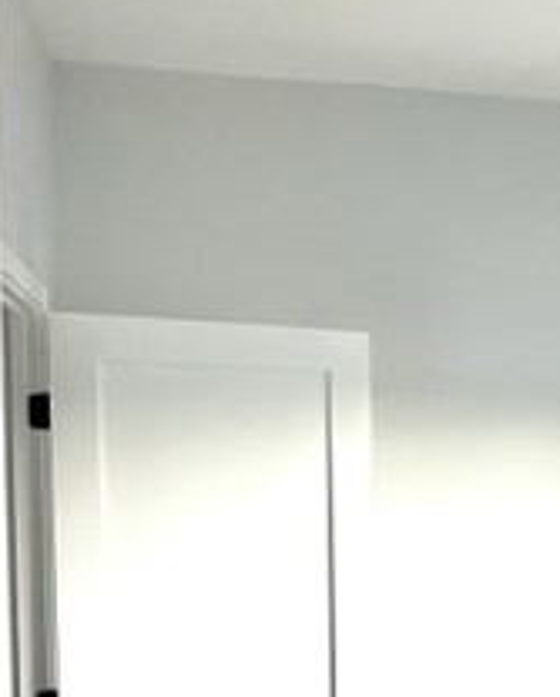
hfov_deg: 19.7
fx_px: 1488
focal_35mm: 72
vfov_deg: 25.6
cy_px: 623
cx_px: 718
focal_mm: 6.86
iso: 400
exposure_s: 1/60
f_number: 1.78
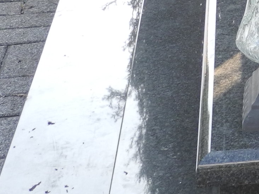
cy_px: -137
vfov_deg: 6.5
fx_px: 1683
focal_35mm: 225
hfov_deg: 8.1
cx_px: 618
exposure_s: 1/100
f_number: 3.2
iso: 100
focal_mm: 9.7
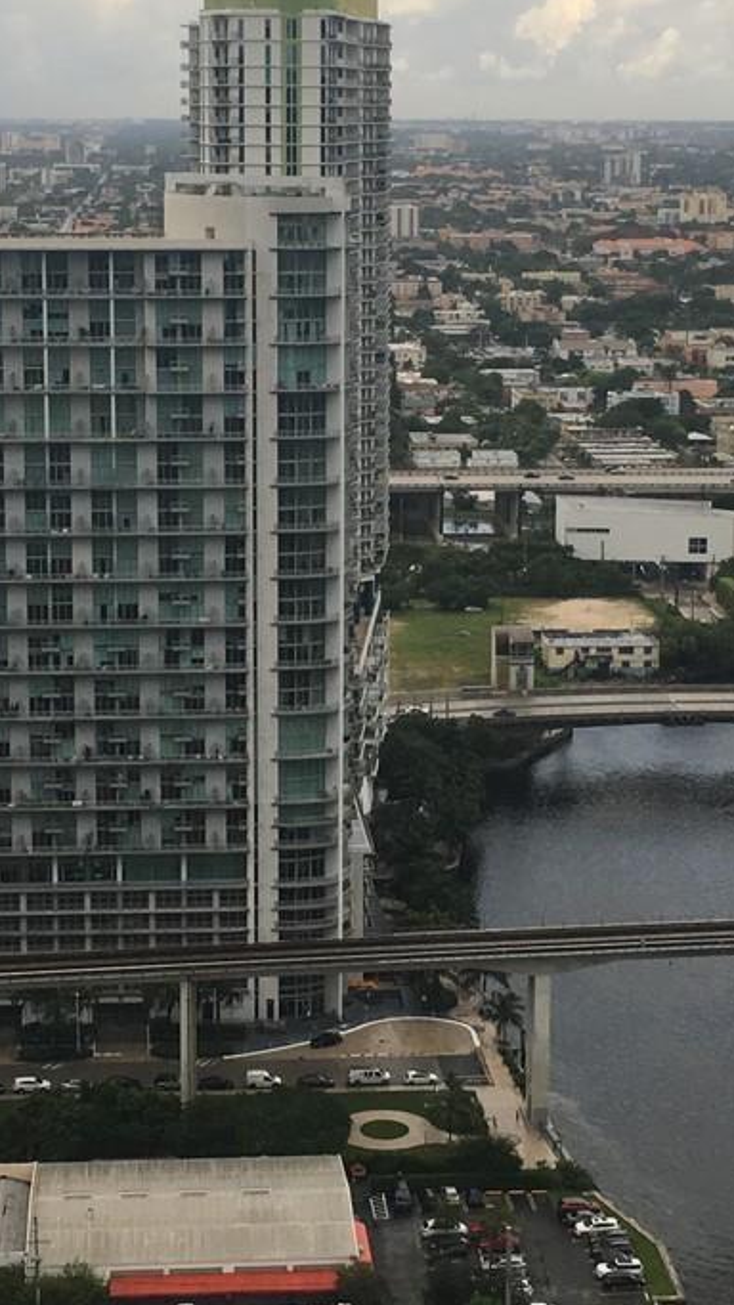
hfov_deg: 16.3
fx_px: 2561
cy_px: 590
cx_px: 317
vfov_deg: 28.6
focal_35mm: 74
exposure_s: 1/1923
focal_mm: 4.15
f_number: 2.2
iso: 40
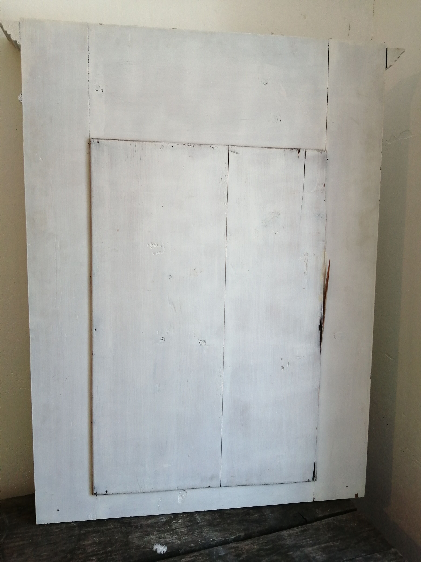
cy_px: 281
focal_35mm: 26
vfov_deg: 67.3
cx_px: 210
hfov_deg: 53.1
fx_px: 422
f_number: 1.8
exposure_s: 1/33.3
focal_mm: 3.46
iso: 80
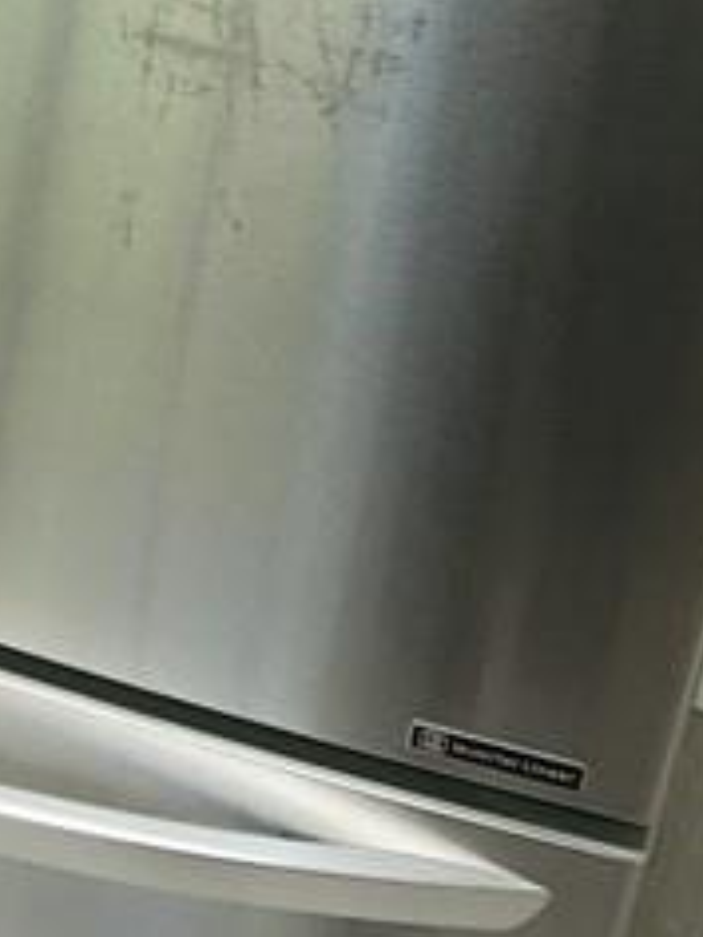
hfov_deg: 15.5
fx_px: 2383
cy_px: -4
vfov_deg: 21.5
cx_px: -350
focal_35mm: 88
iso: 160
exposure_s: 1/60
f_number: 2.2
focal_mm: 2.2
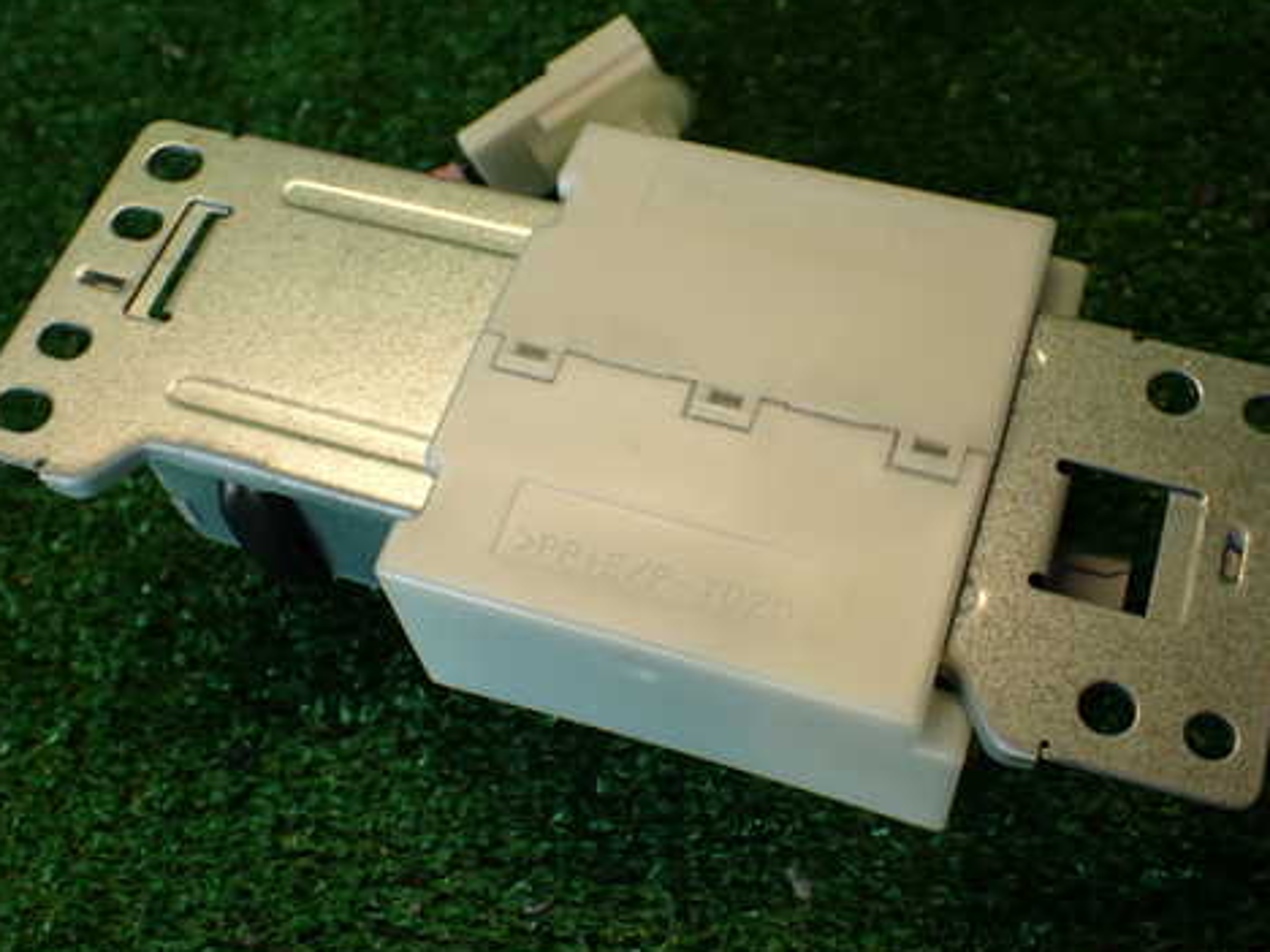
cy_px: 469
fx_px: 1504
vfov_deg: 35.1
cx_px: 673
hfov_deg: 45.8
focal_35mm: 41
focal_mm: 5.79
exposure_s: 1/60
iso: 125
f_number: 2.4
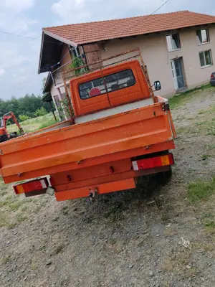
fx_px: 224
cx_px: 108
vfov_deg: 65.3
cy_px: 144
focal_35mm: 27
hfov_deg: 51.4
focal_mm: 6.12
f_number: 1.9
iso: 50
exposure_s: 1/580
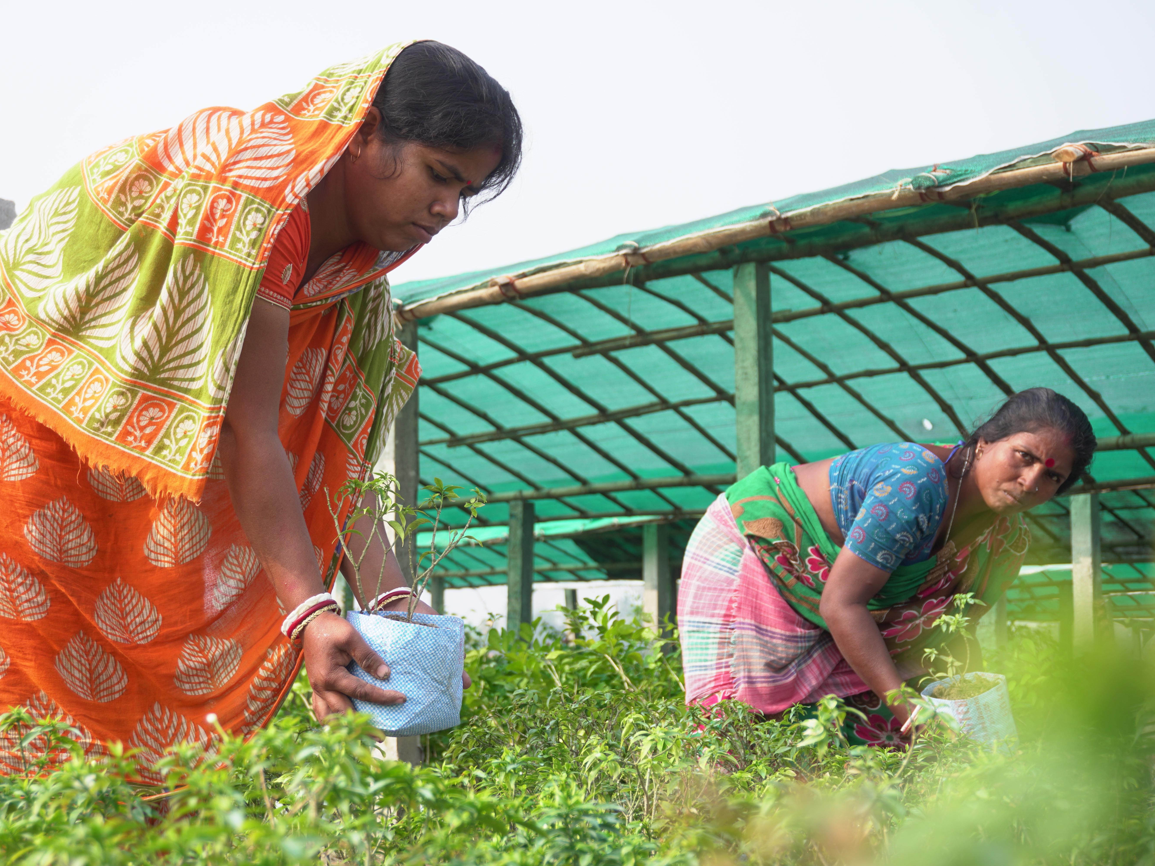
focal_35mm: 52
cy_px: 433
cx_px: 555
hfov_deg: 36.8
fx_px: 1735
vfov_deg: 28.0
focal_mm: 32
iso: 100
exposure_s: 1/200
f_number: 5
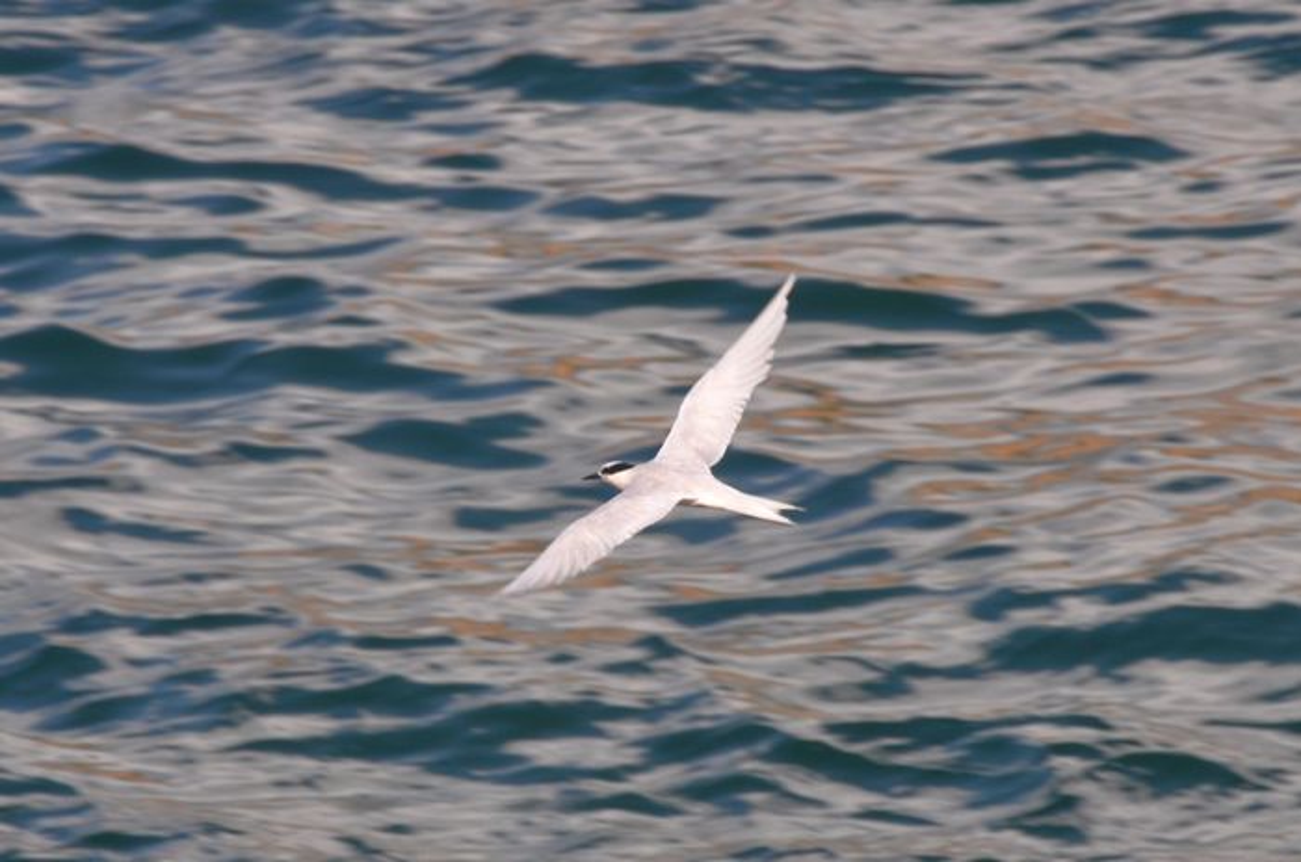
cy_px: 431
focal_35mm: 158
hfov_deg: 13.1
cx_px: 650
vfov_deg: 8.7
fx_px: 5681
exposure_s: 1/400
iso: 320
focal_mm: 105
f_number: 10
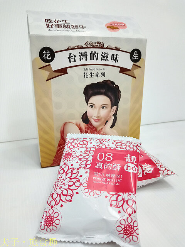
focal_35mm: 25
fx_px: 178
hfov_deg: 54.9
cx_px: 92
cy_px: 124
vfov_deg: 69.4
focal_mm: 3.87
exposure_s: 1/60
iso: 863
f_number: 2
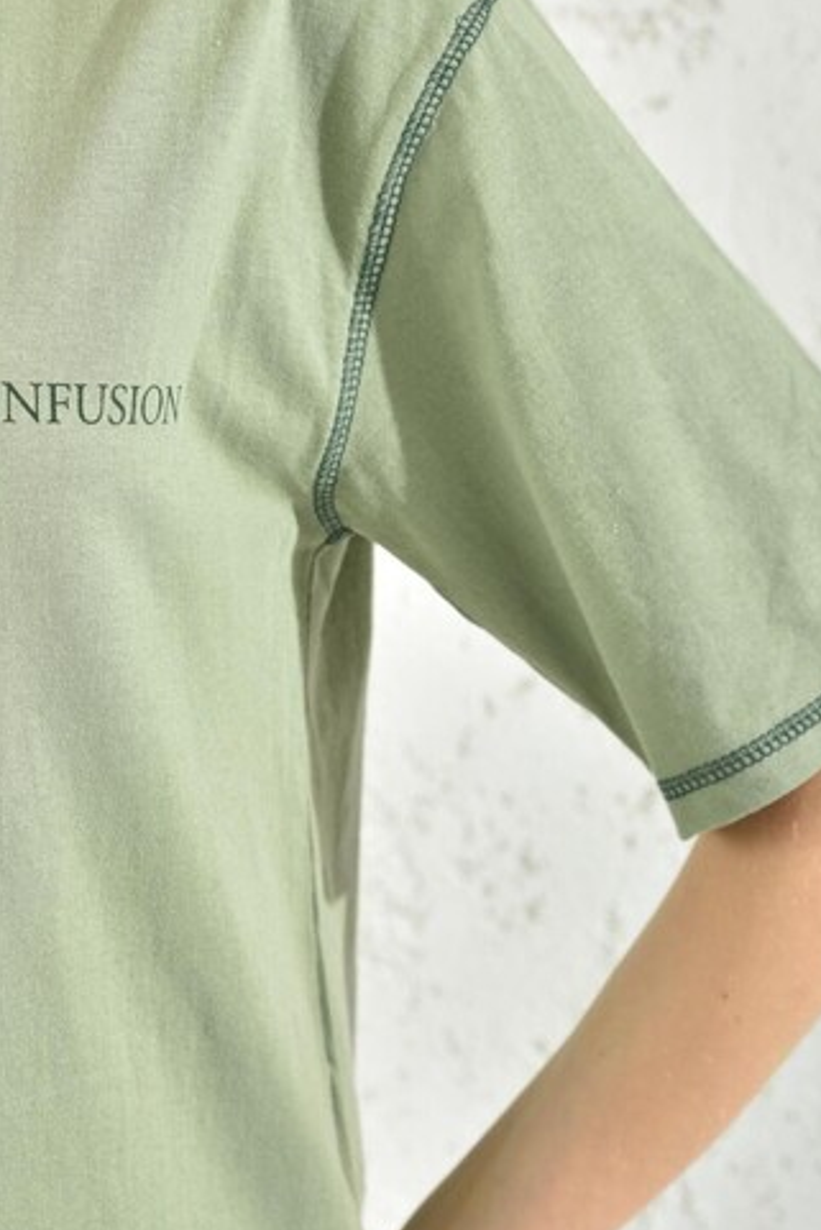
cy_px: 563
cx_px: 263
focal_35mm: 78
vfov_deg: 26.0
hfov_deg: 17.5
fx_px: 2666
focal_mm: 50
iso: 100
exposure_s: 1/160
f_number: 7.1
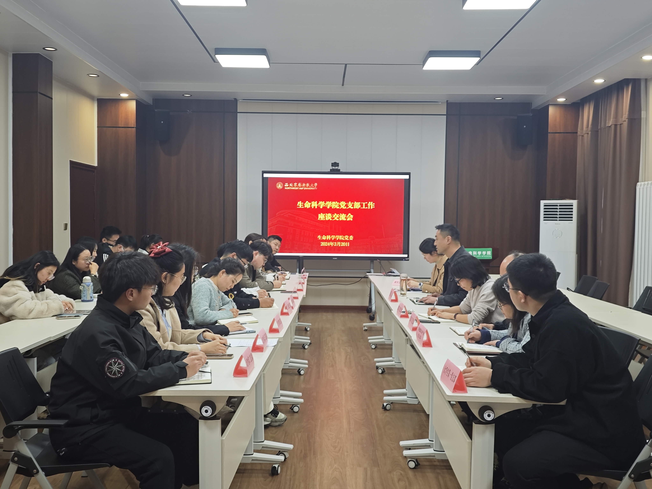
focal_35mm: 34
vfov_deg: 41.8
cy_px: 244
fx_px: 640
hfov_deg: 54.0
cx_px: 326
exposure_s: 1/55.6
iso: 160
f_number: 1.6
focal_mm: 6.55
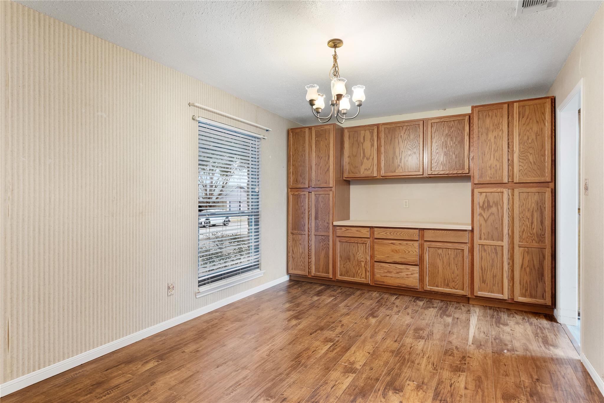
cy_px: 202
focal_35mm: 20
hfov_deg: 84.0
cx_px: 302
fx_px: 336
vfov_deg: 61.9
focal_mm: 20
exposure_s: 4
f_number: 8
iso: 400
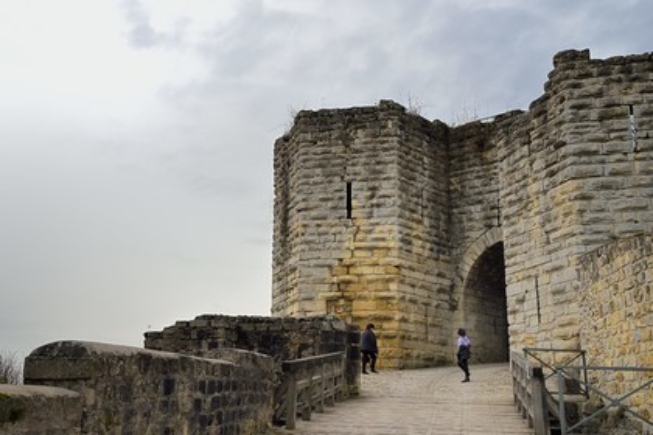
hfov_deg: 50.7
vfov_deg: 35.1
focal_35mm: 38
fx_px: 689
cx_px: 326
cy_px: 218
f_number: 11
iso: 200
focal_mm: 38
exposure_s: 1/160
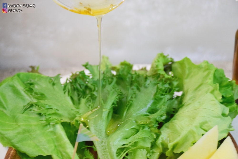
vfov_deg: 15.2
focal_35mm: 90
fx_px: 595
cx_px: 119
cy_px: 80
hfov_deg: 22.6
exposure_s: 1/100
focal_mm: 60
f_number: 5
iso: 1600
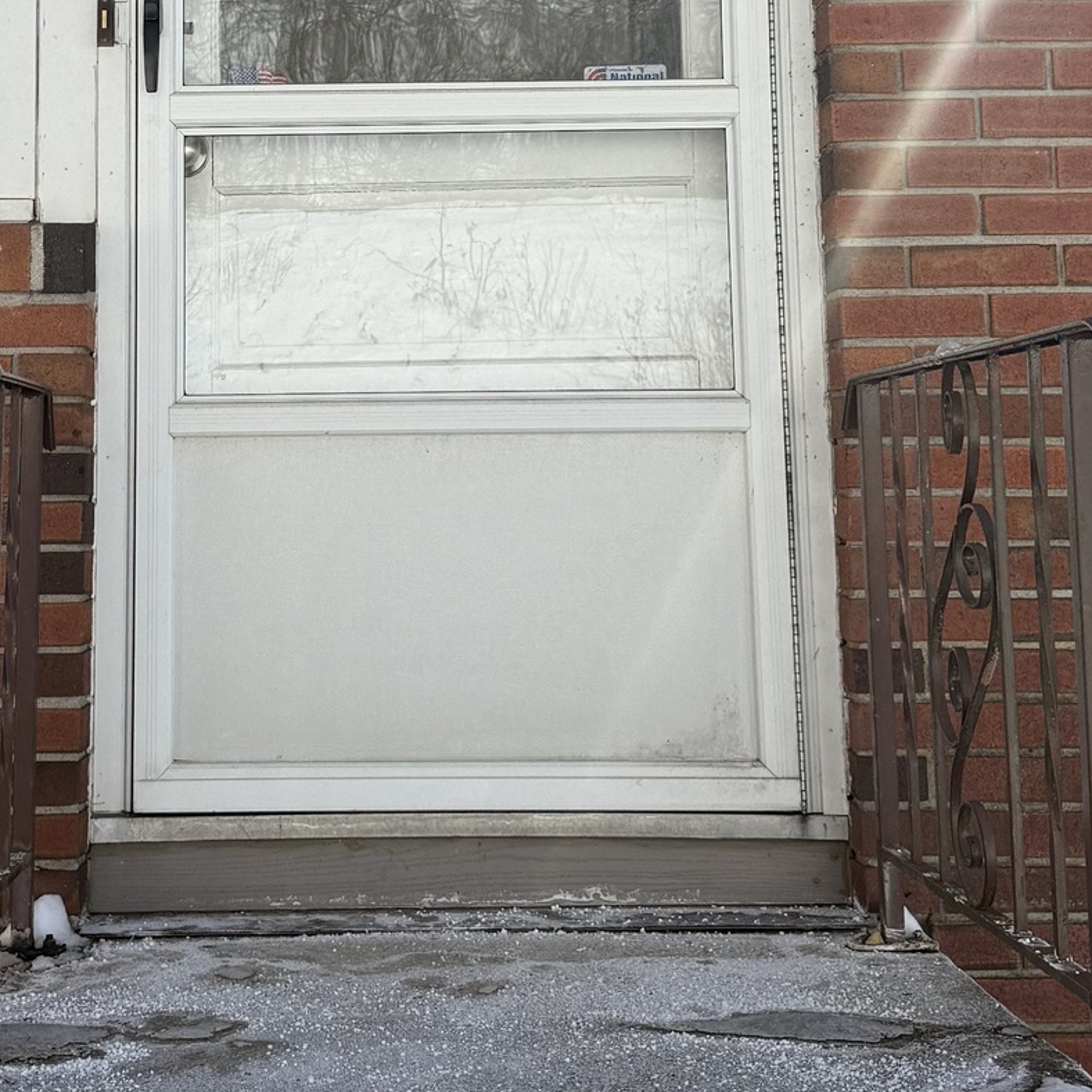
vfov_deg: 27.2
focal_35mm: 62
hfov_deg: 27.6
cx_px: 376
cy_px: 215
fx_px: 2213
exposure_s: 1/2907
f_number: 1.78
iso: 80
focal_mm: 6.76
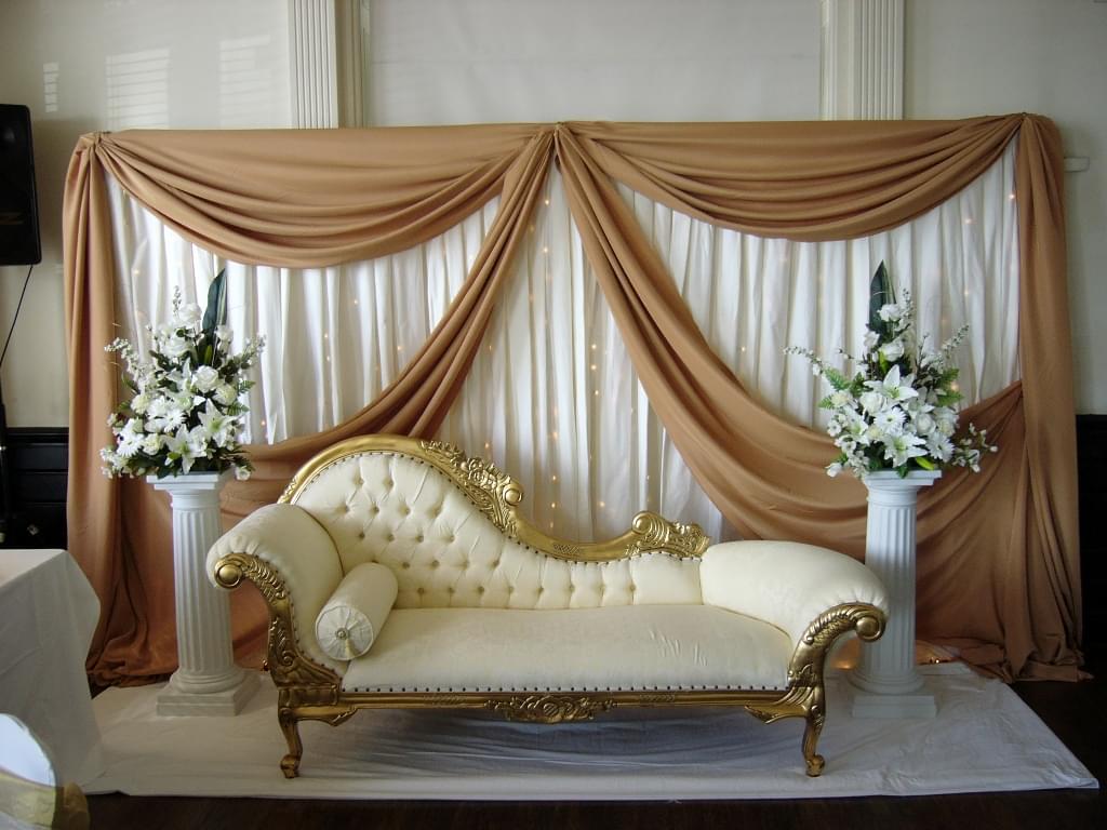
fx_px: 1119
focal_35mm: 35
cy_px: 415
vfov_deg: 40.7
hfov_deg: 52.6
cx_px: 554
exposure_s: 1/50
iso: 100
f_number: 2.8
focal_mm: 5.8
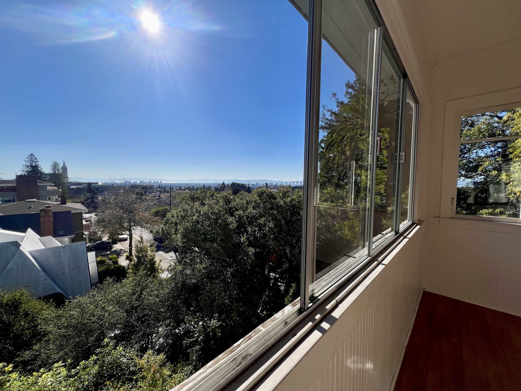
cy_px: 196
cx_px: 260
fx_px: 196
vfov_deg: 89.9
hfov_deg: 106.2
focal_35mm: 13
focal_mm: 1.57
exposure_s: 1/4219
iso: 32
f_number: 1.8
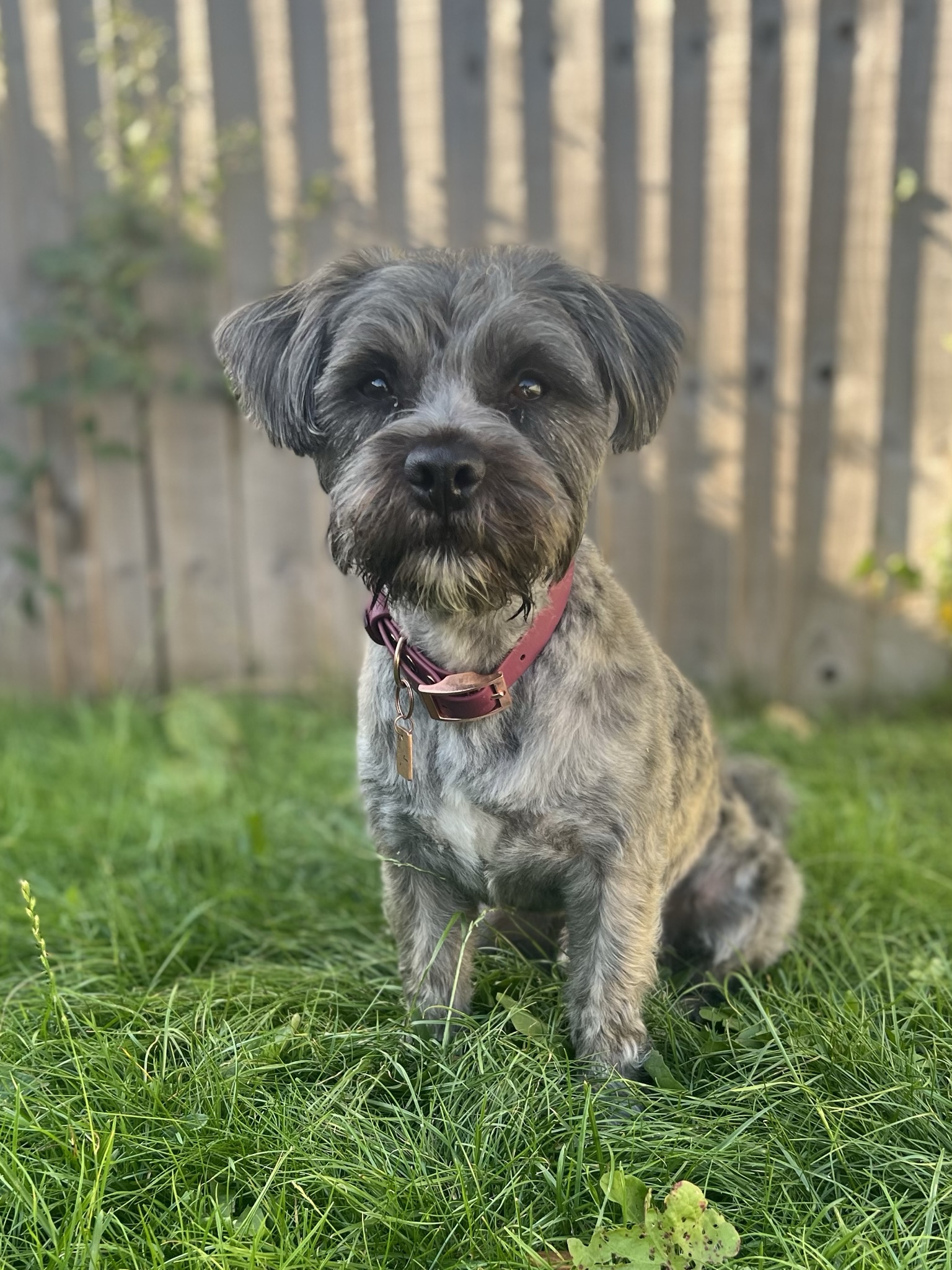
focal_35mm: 26
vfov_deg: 67.3
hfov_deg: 53.1
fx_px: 953
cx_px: 476
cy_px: 635
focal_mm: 5.7
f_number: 1.5
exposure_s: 1/342
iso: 50
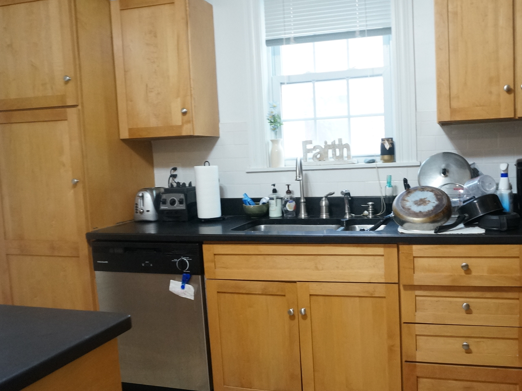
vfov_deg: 42.9
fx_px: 498
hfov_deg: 55.0
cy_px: 206
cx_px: 311
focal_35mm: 33
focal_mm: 16
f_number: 4
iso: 1600
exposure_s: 1/60
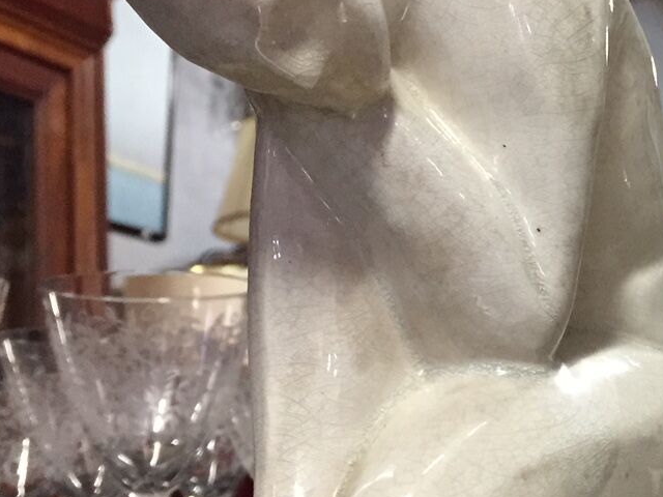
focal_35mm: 74
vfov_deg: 19.9
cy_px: 292
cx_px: 710
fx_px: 1417
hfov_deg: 24.7
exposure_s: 1/20
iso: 250
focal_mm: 4.15
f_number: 2.2
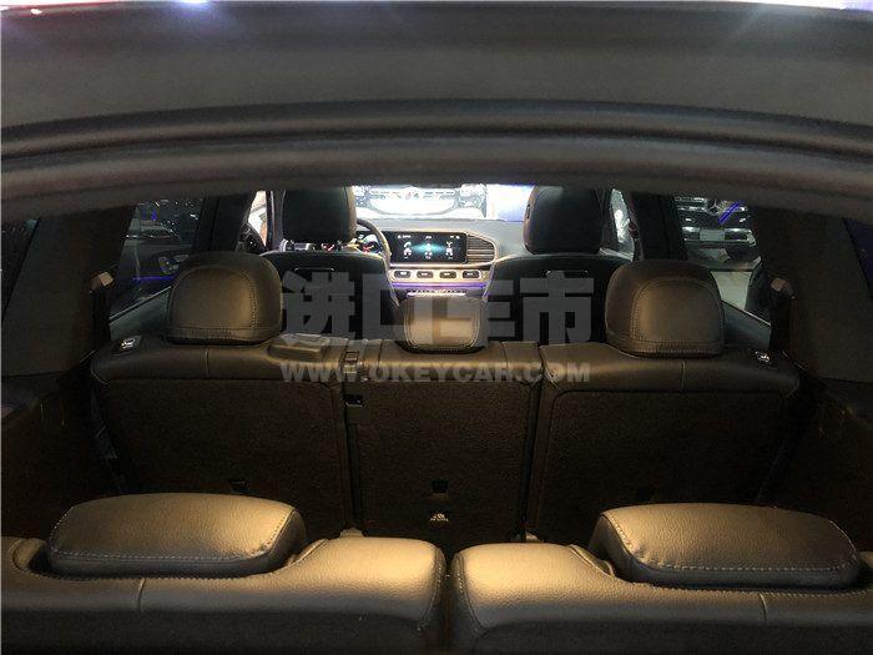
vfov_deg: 49.7
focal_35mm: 28
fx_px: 706
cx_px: 436
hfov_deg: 63.4
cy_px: 328
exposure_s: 1/4
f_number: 1.8
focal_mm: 4
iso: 125
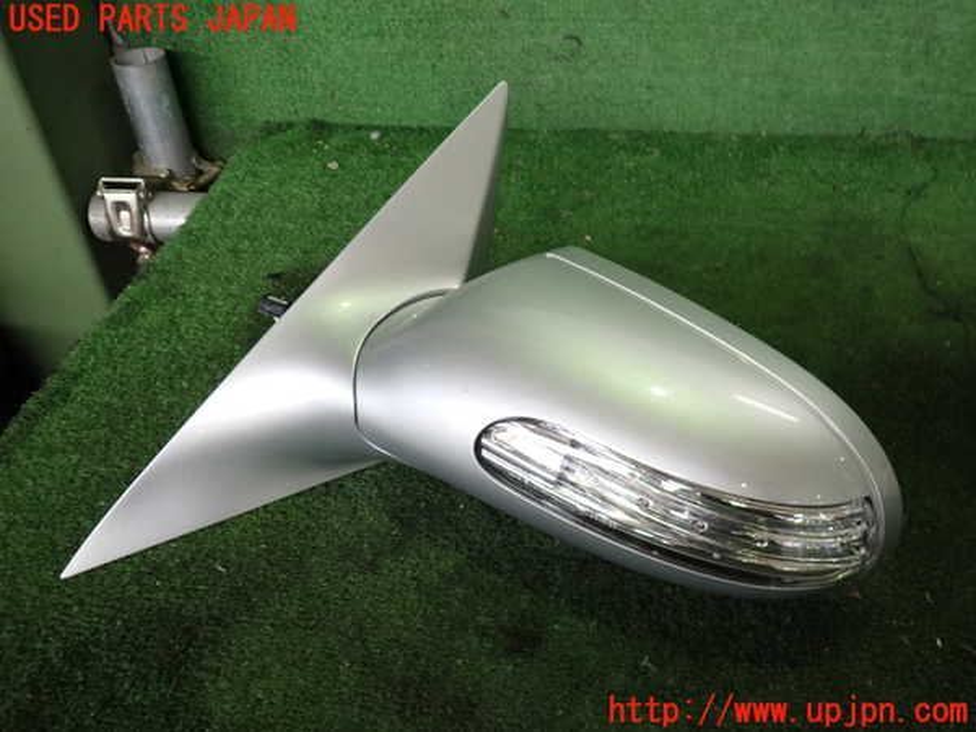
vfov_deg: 46.8
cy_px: 366
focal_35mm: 30
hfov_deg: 60.0
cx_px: 488
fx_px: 846
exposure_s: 1/60
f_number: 2.3
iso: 200
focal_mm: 5.4
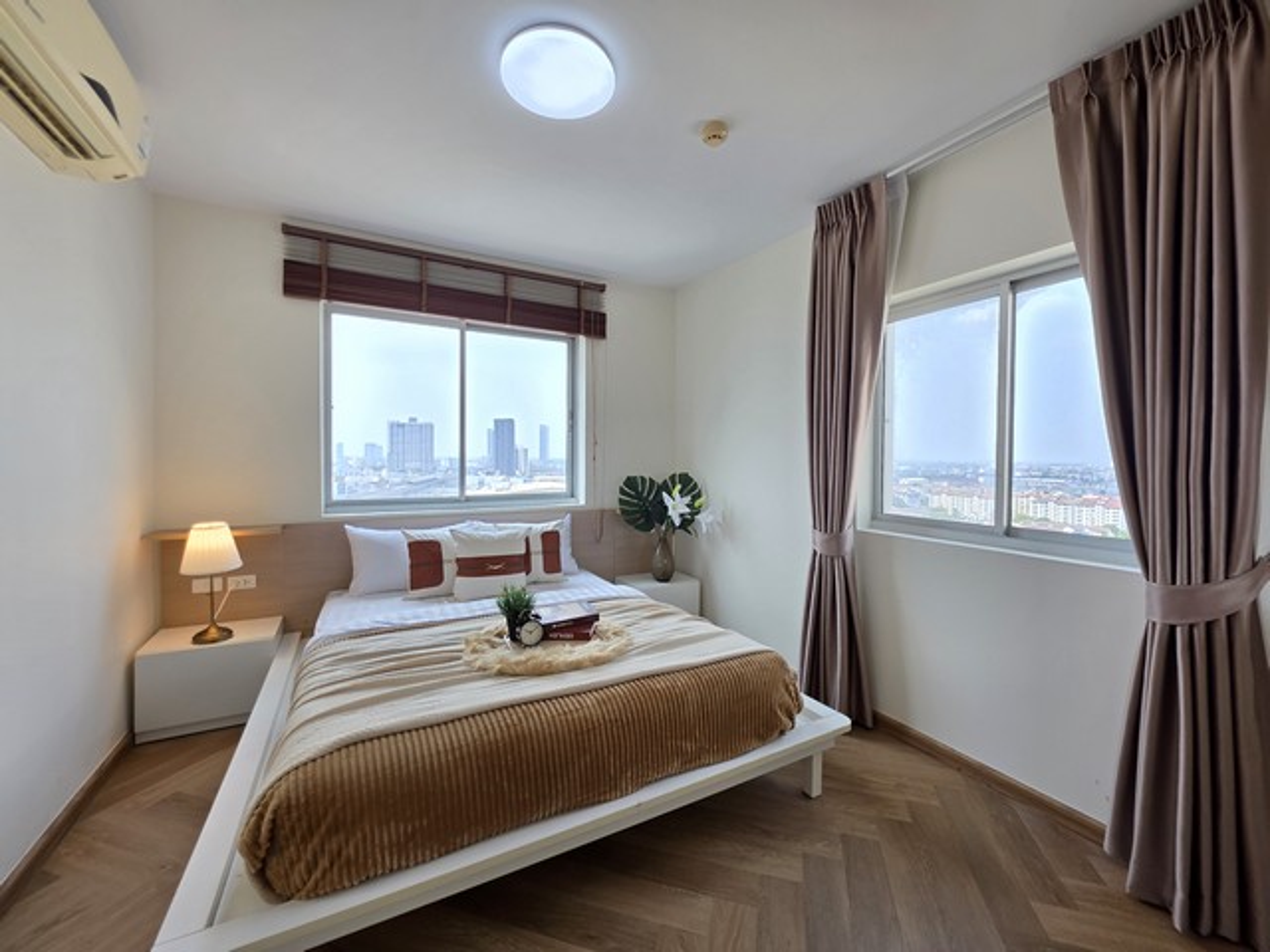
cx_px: 635
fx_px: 477
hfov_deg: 106.2
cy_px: 476
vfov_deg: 89.9
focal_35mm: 13
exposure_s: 1/115
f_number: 1.9
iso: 20
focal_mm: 2.2
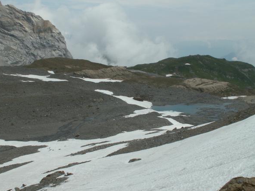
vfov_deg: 37.7
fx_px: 280
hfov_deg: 49.0
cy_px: 92
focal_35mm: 38
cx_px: 127
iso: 50
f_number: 8
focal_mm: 5.86
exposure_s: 1/250
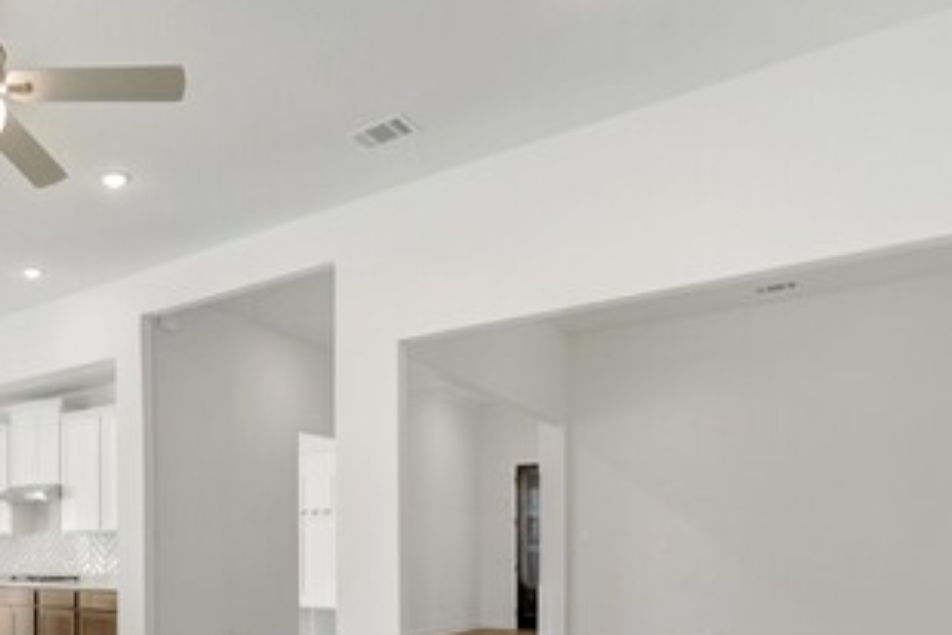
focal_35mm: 29
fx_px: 767
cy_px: 547
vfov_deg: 42.0
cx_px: 123
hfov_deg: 56.4
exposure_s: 1/4
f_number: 9
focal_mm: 14
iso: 100
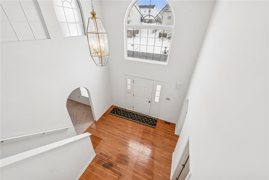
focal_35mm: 14
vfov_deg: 81.2
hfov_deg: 104.2
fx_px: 105
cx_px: 134
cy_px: 90
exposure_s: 1/40
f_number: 11
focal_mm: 14
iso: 50
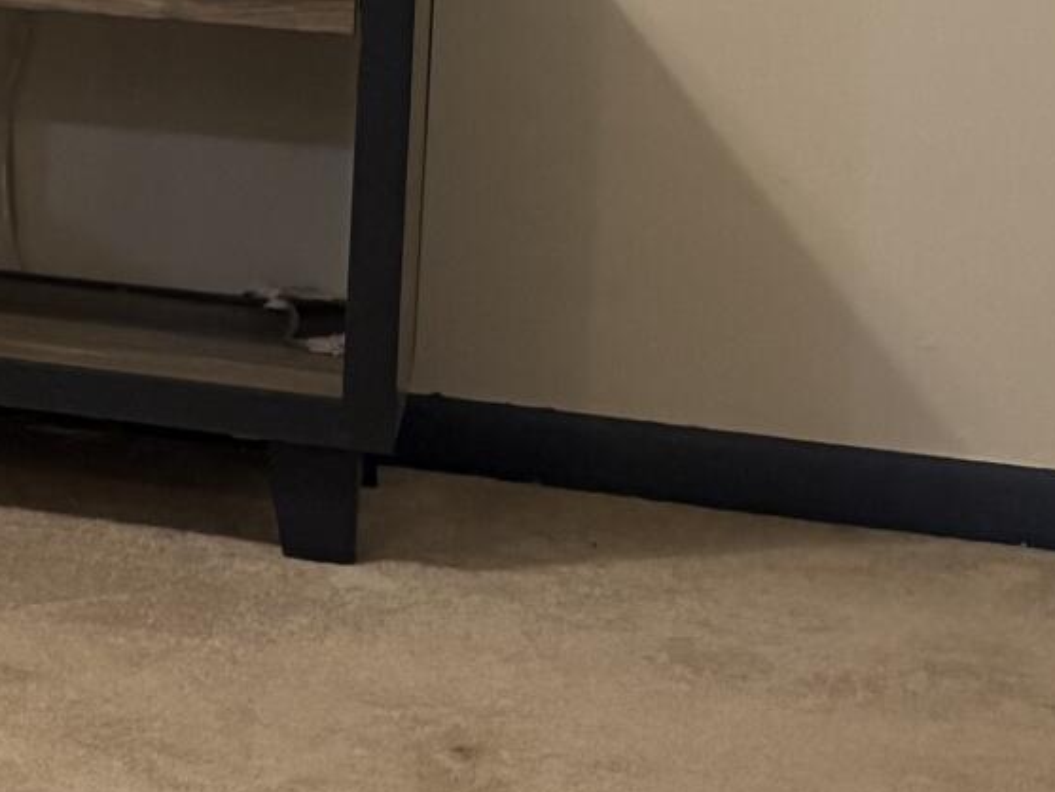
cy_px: -326
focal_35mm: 140
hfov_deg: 11.0
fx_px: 4268
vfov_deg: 10.3
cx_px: -1775
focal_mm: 5.96
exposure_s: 1/60
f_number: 1.6
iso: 160
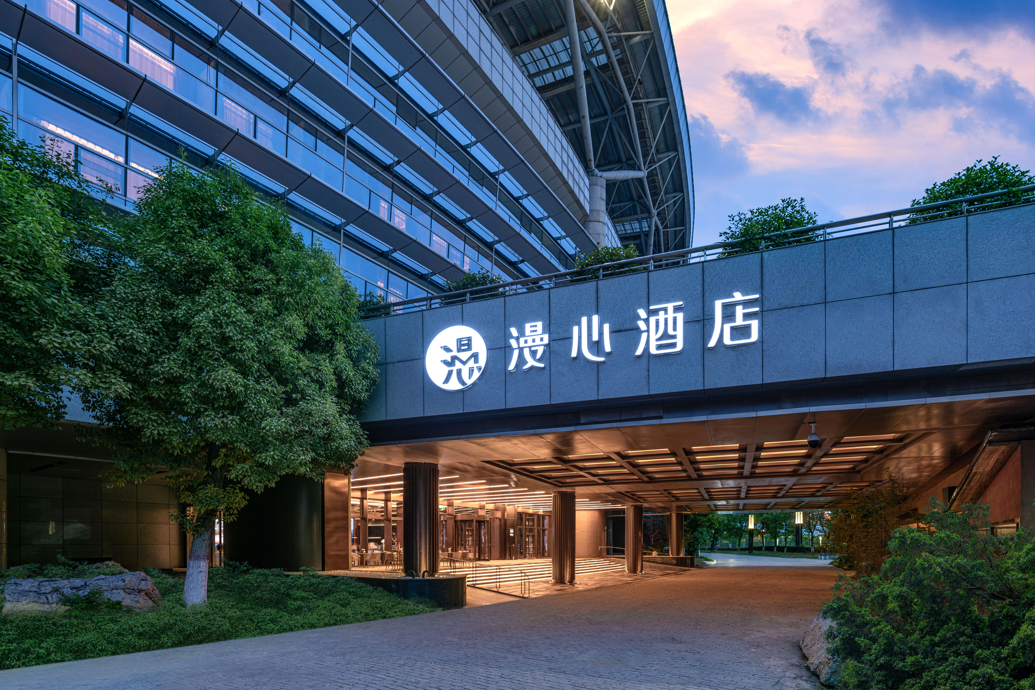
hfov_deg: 100.4
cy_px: 345
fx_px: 431
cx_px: 518
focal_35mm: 15
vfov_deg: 77.3
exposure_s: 1/3
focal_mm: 15
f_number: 5.6
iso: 50
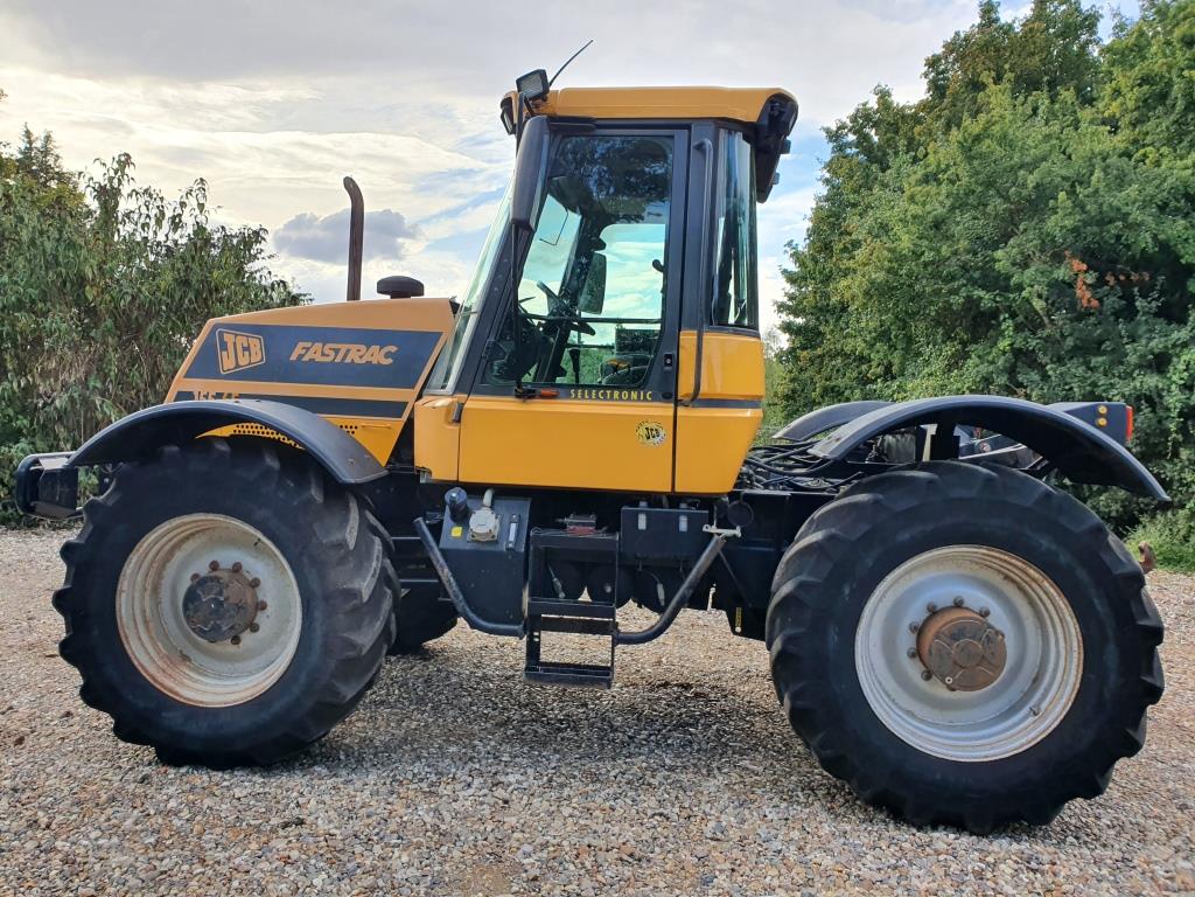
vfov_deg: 53.1
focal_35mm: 26
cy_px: 448
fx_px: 898
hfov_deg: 67.3
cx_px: 598
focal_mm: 4.32
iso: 50
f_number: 2.4
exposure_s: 1/453
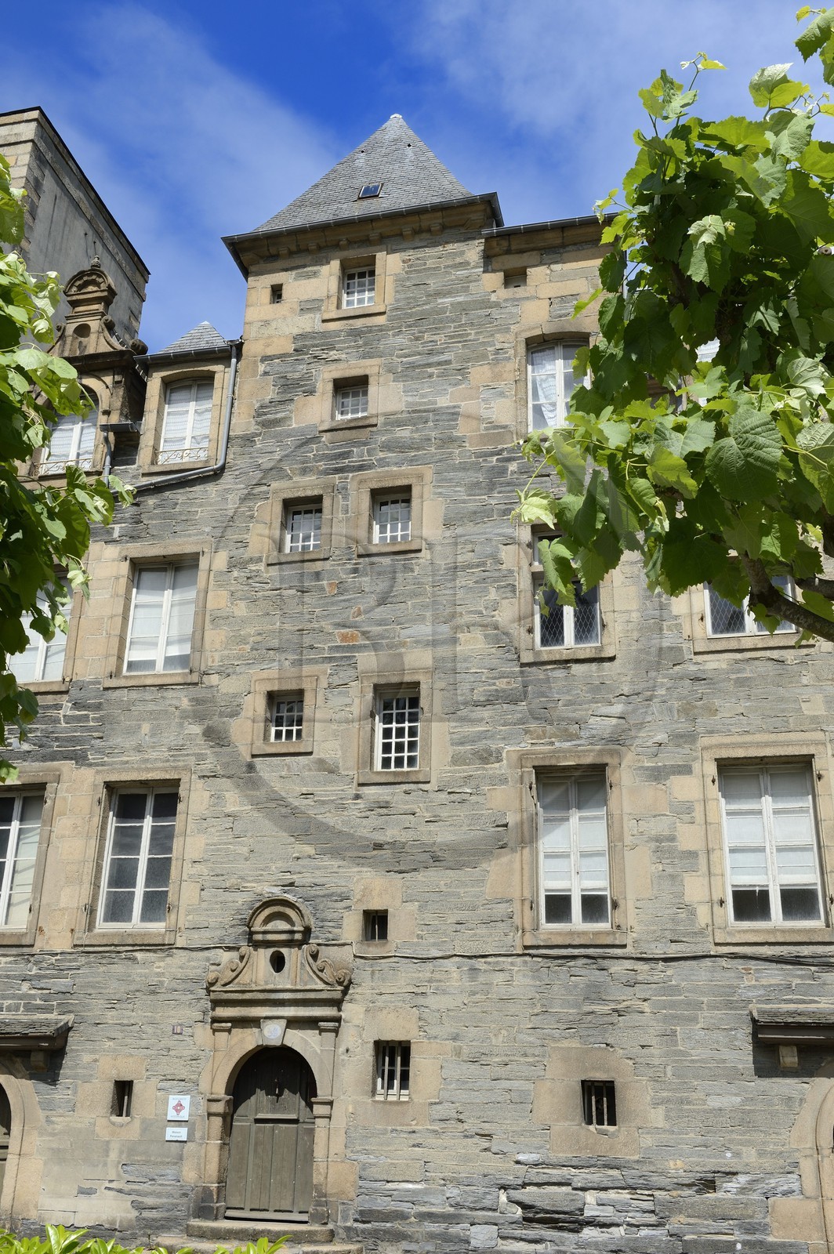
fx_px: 1183
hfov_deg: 38.8
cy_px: 627
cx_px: 417
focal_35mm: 34
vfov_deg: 55.8
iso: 200
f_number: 11
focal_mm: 34
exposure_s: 1/250
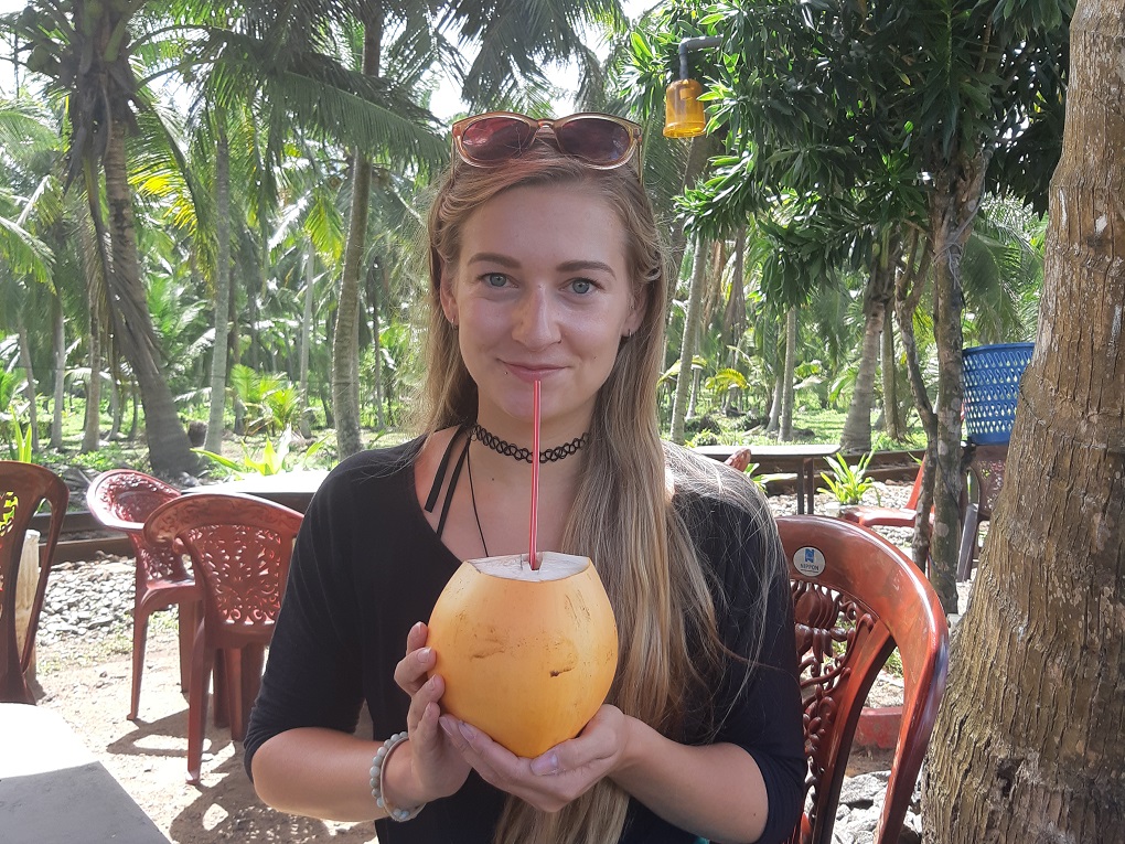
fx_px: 845
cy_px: 422
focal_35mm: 26
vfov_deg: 53.1
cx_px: 562
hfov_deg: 67.3
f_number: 1.7
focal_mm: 3.93
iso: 40
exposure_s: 1/351
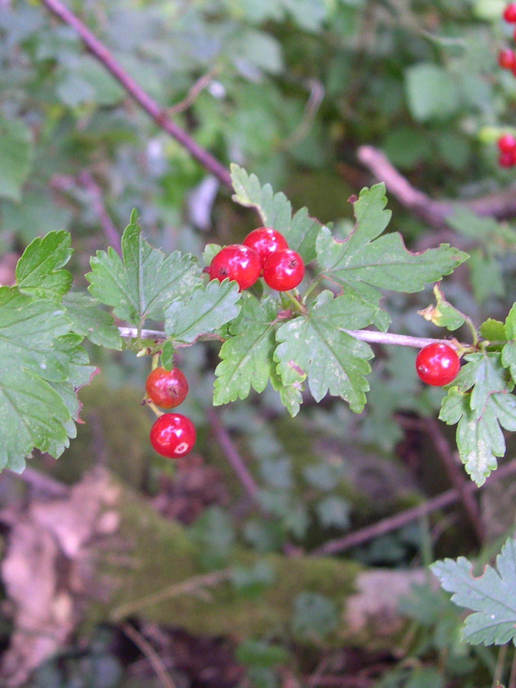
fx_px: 1053
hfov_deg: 27.4
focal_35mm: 53
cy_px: 341
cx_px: 185
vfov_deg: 36.2
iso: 100
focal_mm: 8
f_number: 2.8
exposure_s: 1/36
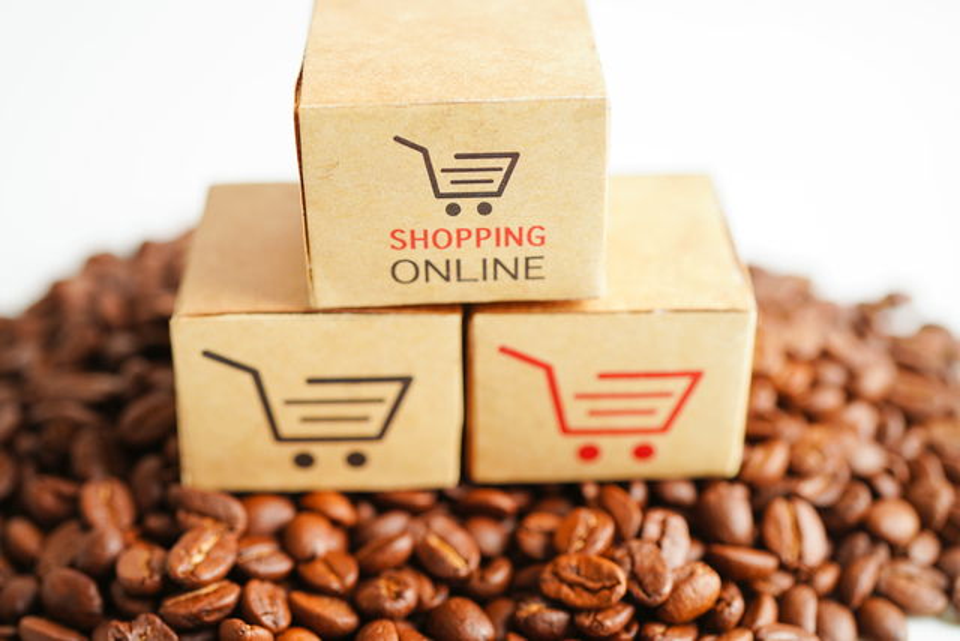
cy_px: 320
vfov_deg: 27.0
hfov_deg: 39.6
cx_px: 480
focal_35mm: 50
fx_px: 1334
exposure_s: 1/100
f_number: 3.5
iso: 100
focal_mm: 50
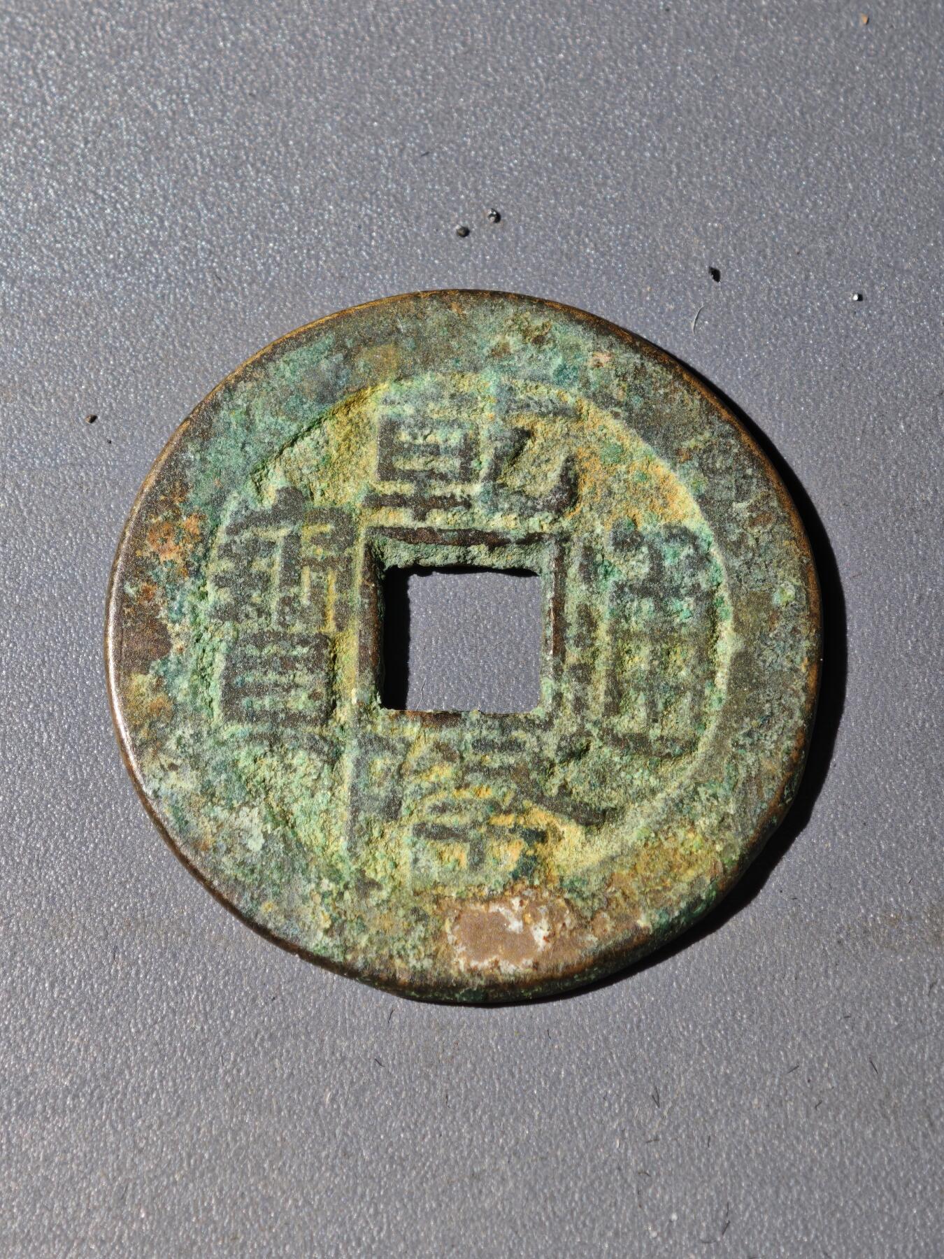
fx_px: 3709
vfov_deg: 19.3
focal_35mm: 102
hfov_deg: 14.5
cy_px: 630
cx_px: 472
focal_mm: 9
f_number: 2
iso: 160
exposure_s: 1/100
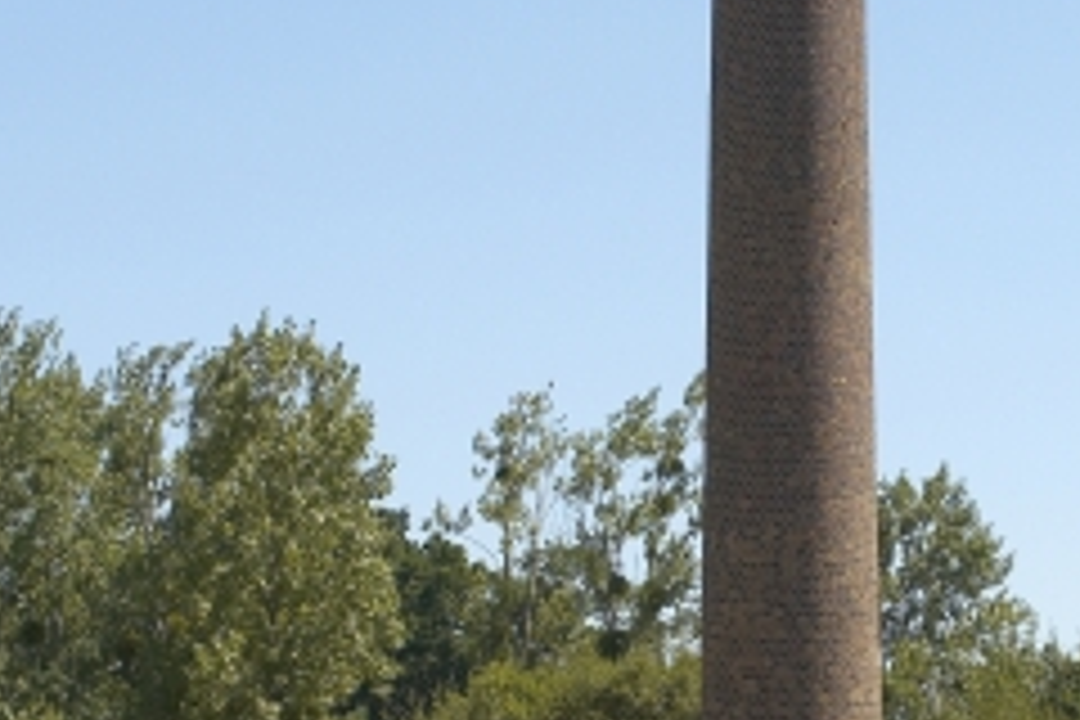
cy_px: 562
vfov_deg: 9.2
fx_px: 4458
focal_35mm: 149
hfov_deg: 13.7
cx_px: 909
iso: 100
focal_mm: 31
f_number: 7.1
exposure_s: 1/500
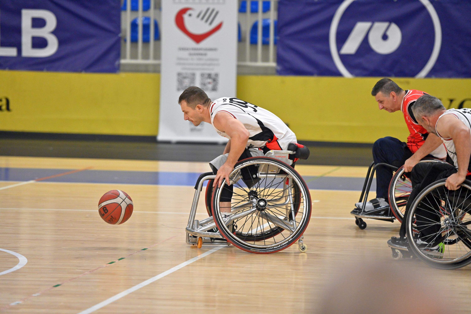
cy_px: 157
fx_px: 2355
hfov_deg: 11.4
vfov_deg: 7.6
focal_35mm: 180
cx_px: 236
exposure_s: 1/2000
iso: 2500
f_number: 2.8
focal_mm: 180
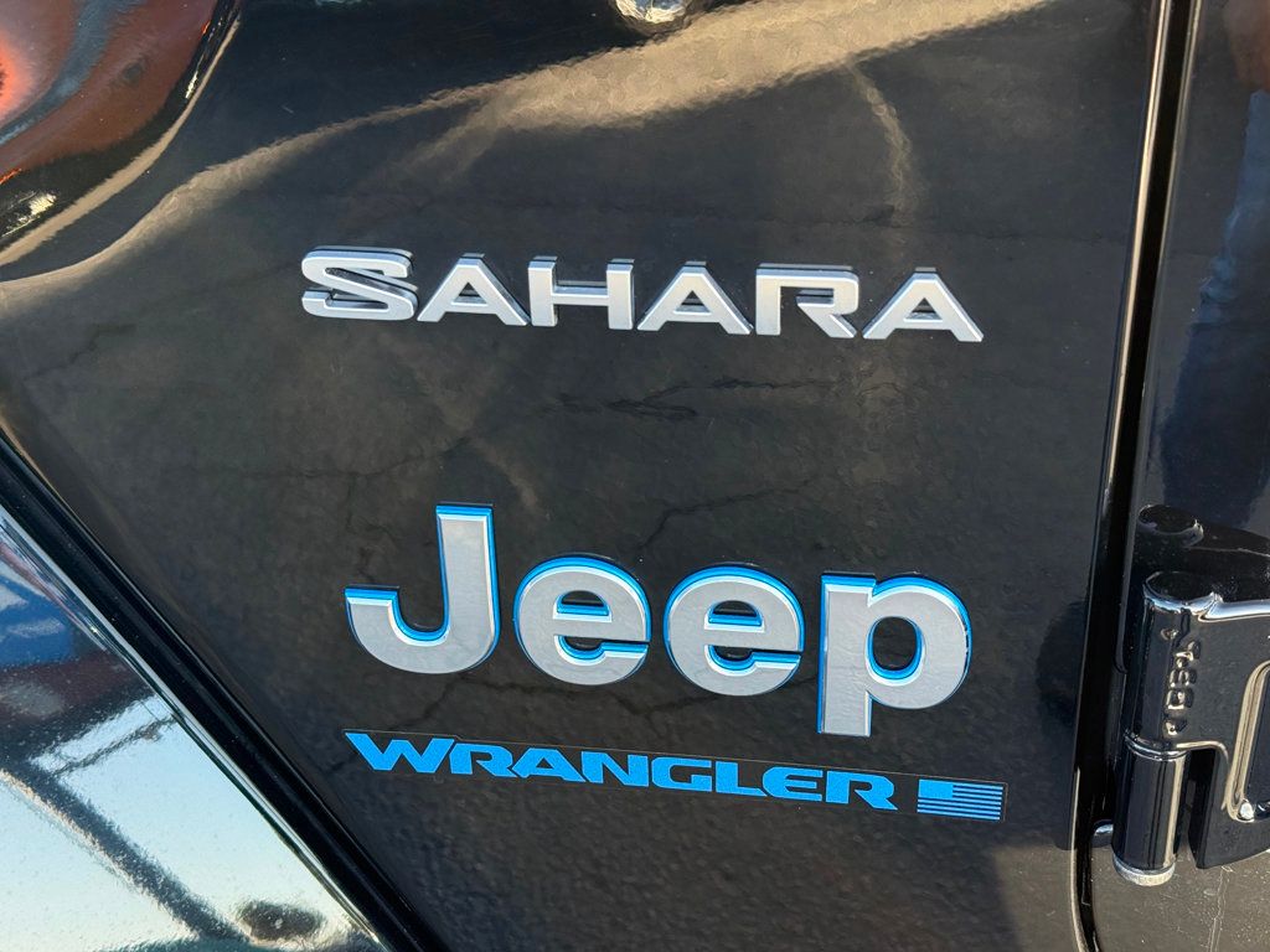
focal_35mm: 48
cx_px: 635
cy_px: 476
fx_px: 1761
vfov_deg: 30.3
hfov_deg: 39.7
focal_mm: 6.76
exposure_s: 1/242
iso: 160
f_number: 1.78
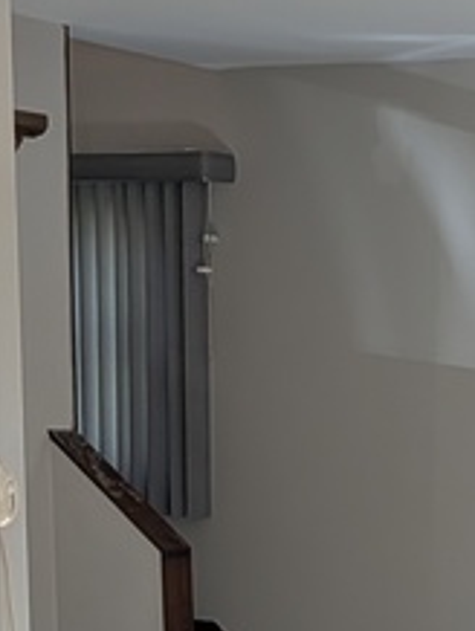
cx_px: 505
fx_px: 2173
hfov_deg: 12.3
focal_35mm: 119
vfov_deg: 14.9
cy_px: 1048
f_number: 1.68
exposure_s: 1/813
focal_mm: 6.9
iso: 20
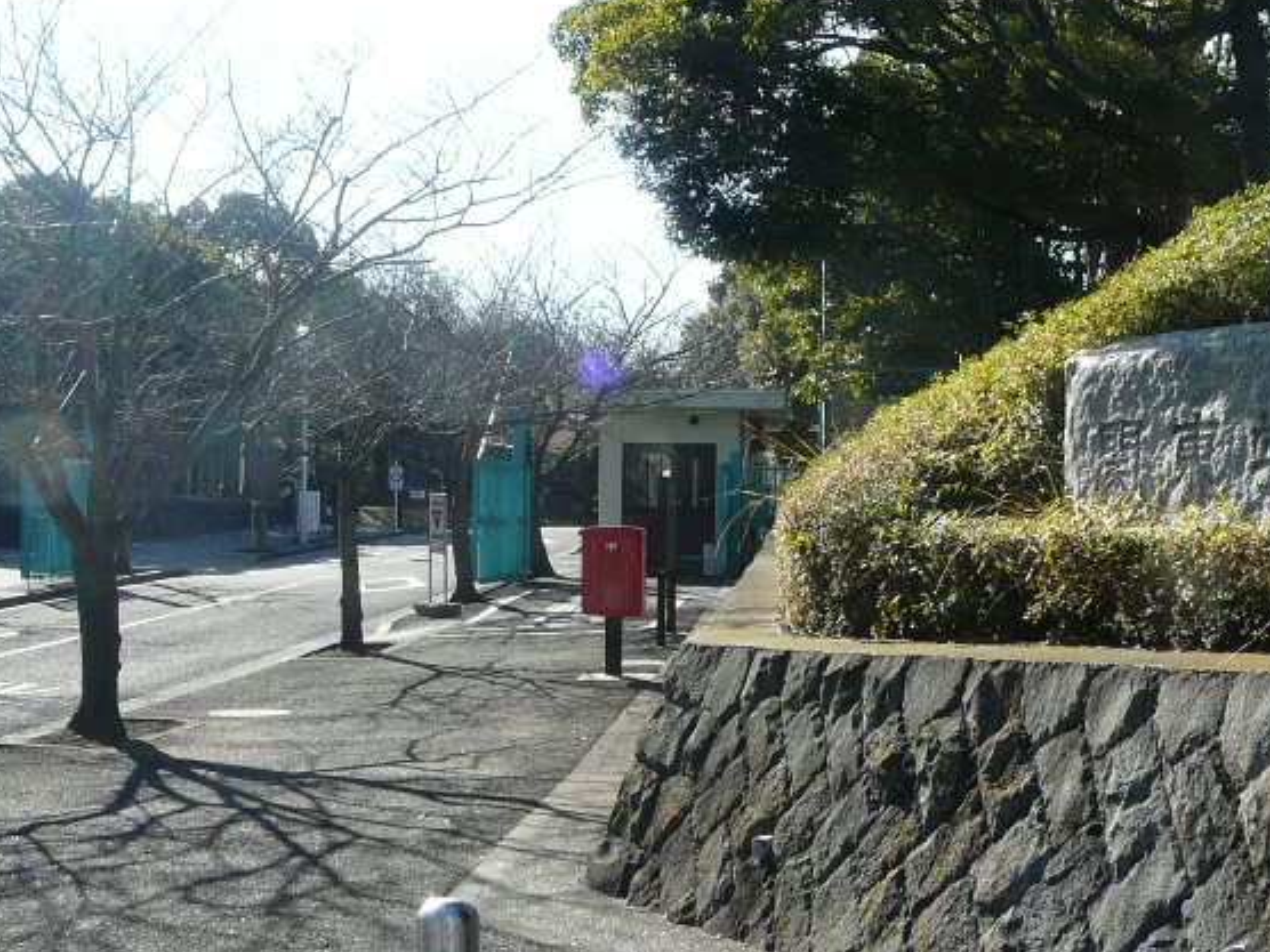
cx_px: 717
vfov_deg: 24.0
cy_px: 516
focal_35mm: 61
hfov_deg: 31.6
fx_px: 2238
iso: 100
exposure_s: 1/250
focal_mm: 5.4
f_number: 5.6
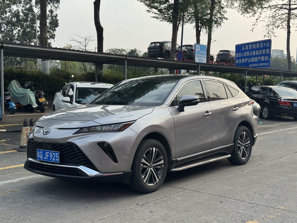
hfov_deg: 39.7
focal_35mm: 48
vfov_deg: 30.3
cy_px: 112
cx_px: 148
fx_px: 412
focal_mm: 6.76
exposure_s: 1/2179
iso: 64
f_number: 1.78
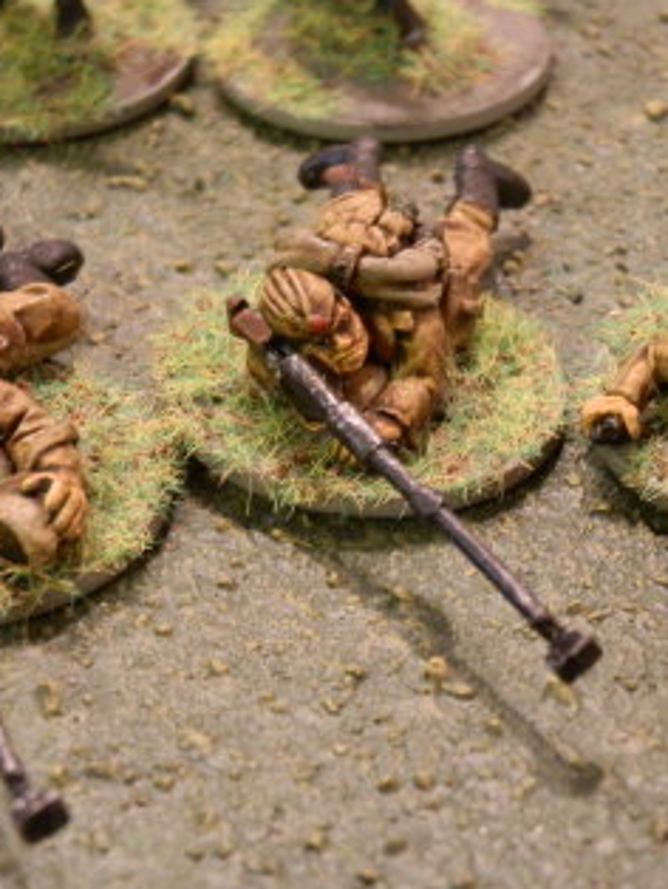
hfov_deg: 14.2
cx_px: 444
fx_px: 2672
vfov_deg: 18.9
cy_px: 555
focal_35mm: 104
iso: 250
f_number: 3.7
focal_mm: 10.99
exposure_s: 1/8
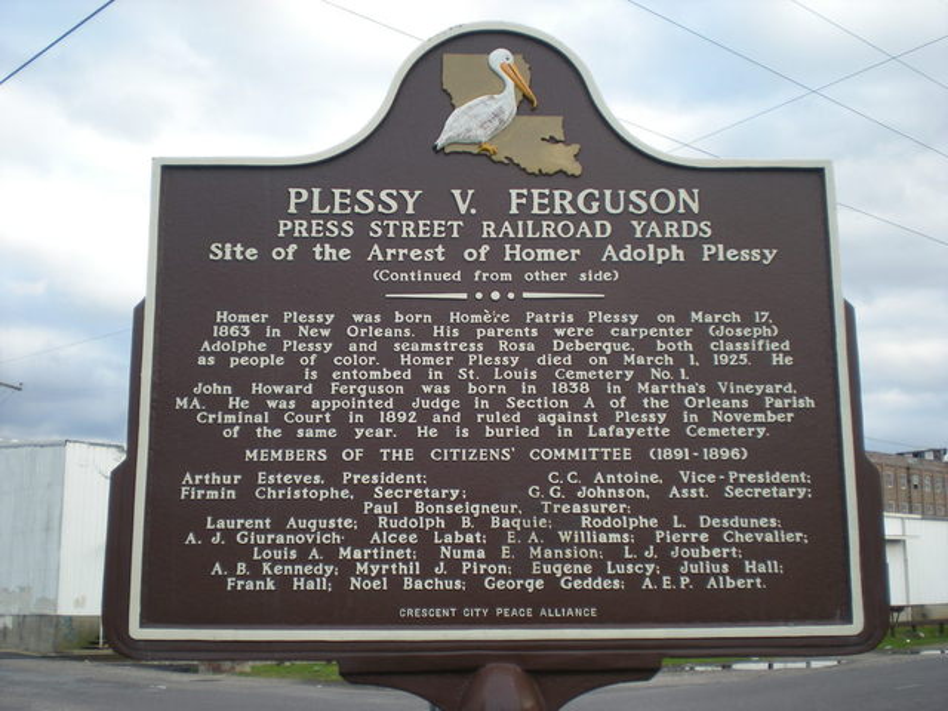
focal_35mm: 44
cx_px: 474
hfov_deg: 42.9
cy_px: 356
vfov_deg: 32.9
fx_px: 1205
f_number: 3.5
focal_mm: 7.4
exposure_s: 1/104
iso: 64
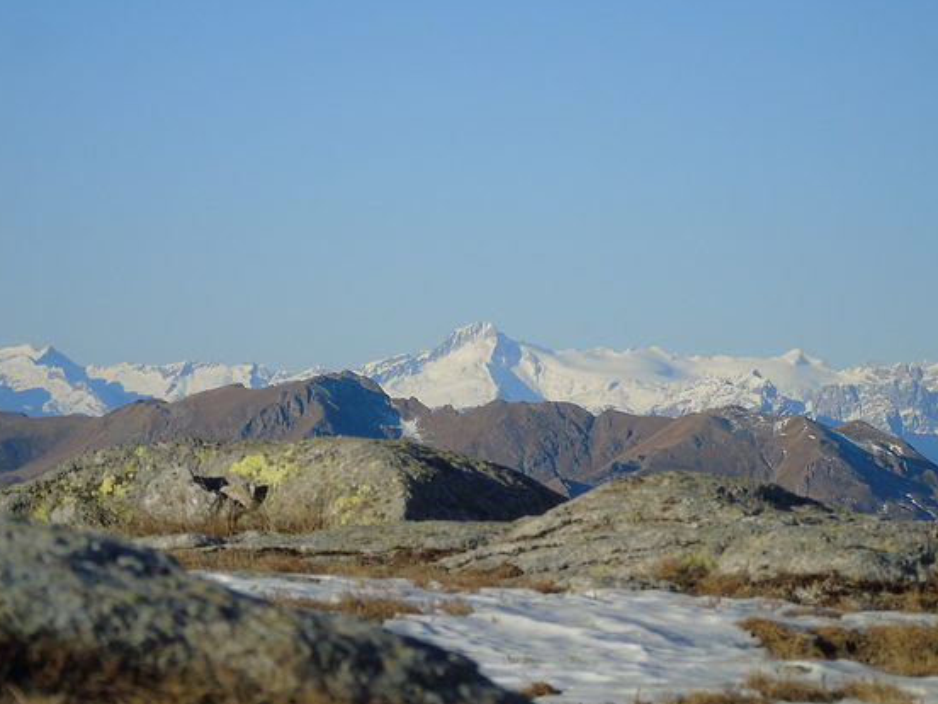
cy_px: 337
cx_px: 498
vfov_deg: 5.6
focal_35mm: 264
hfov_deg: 7.5
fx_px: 7154
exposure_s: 1/500
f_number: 5.5
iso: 80
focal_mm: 43
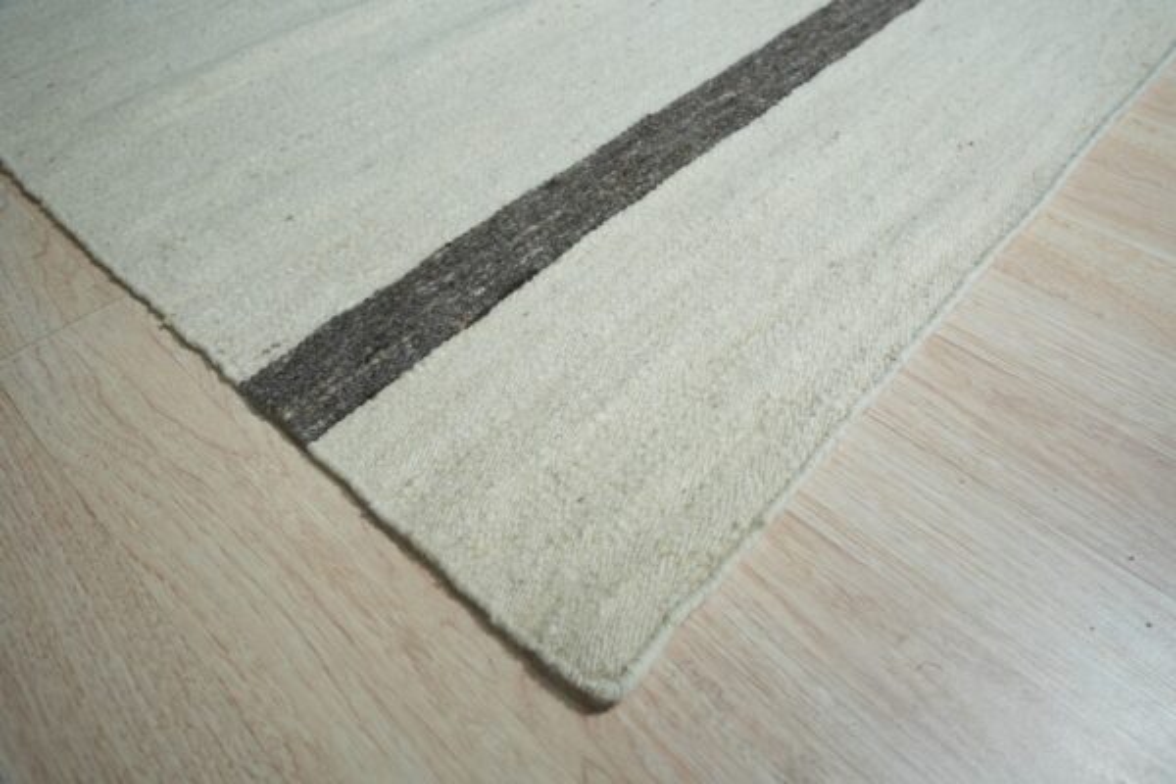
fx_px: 820
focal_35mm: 25
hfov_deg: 71.3
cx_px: 588
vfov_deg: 51.1
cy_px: 392
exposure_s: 1/200
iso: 800
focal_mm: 25.1
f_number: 5
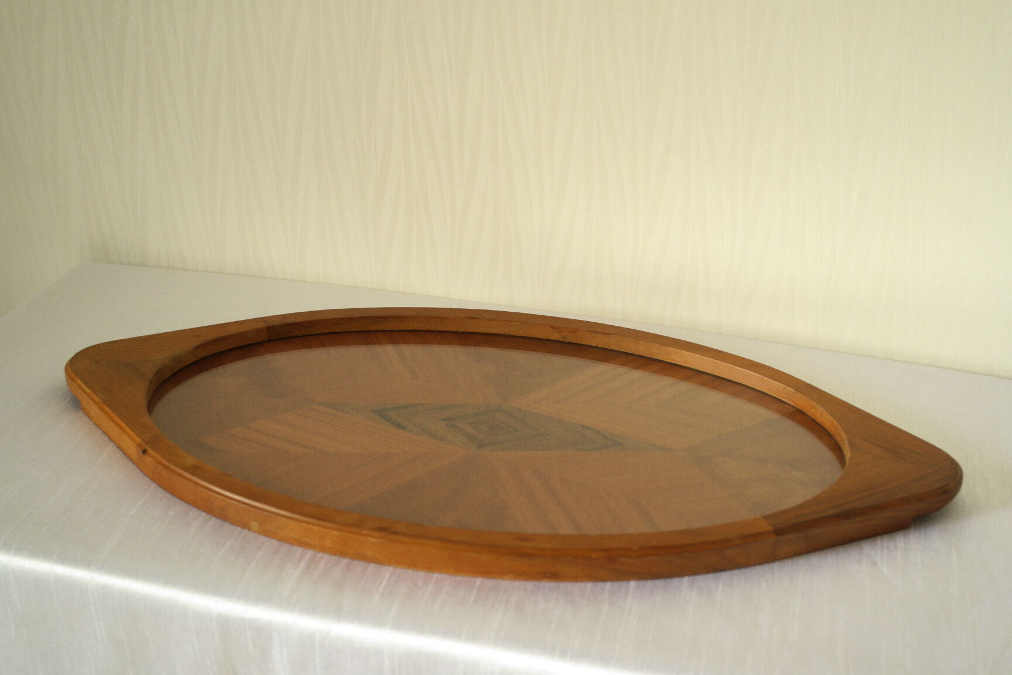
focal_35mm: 58
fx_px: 1630
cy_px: 338
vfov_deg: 23.4
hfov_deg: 34.5
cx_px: 506
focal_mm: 38
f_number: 5.6
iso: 400
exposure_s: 1/30
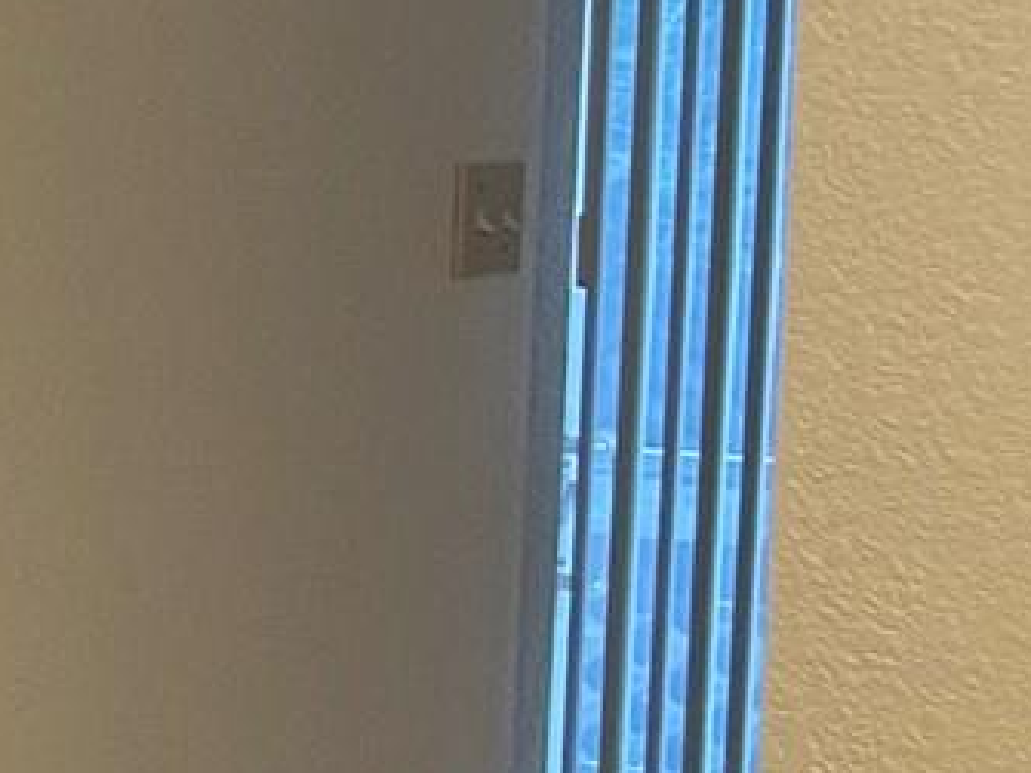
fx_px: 4734
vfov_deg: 9.3
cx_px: -1462
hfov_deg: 10.6
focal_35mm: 159
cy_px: 465
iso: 160
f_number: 1.5
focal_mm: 5.7
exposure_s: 1/60
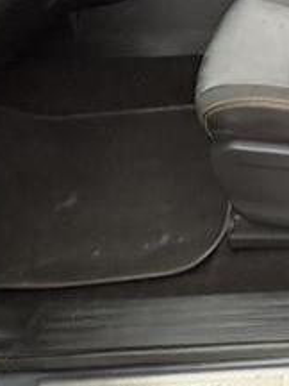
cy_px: -100
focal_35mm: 58
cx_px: 376
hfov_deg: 22.5
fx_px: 646
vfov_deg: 28.1
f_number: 2.2
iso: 320
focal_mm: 2.22
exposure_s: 1/60
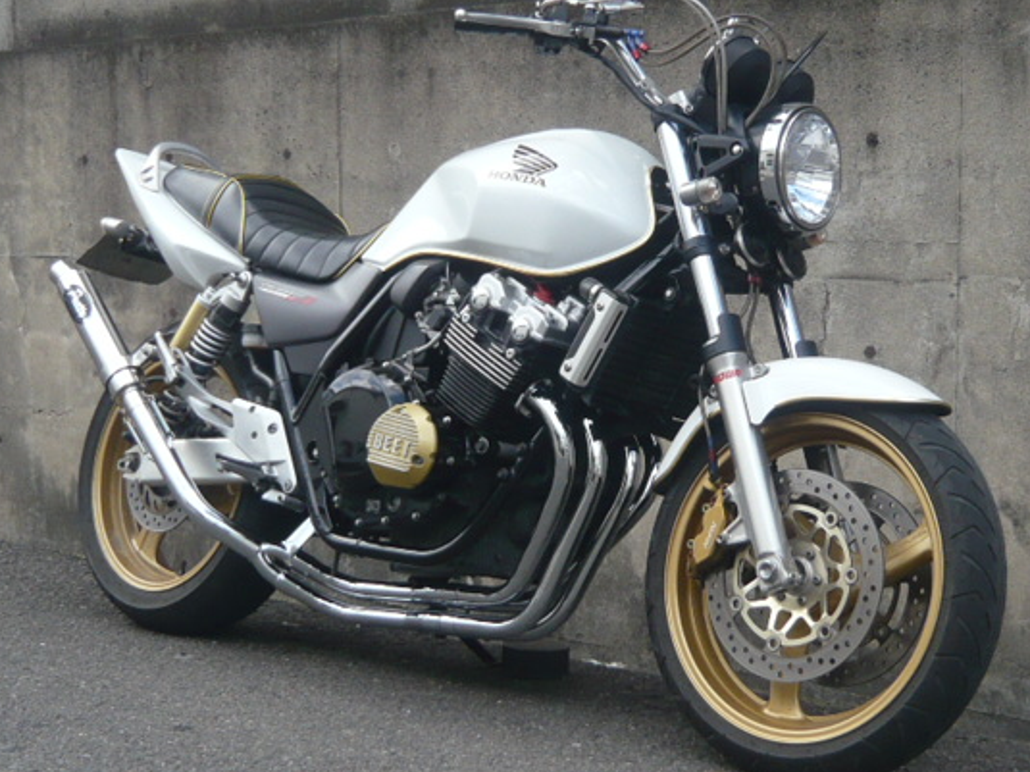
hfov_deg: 31.7
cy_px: 323
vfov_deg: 24.0
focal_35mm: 61
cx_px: 554
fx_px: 1815
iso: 100
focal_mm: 5.5
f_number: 3.1
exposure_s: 1/250
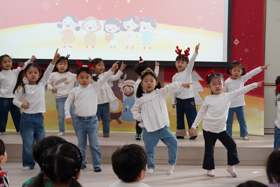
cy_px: 94
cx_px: 140
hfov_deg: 33.4
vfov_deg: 22.6
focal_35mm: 60
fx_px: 467
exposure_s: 1/160
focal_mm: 60
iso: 2500
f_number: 7.1
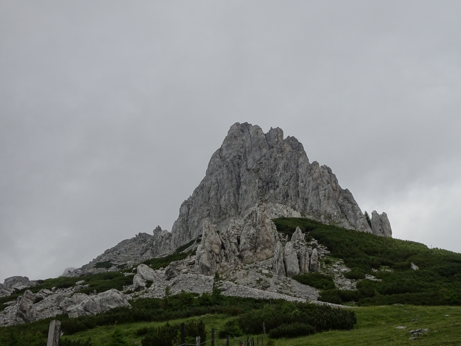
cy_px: 173
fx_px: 639
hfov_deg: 39.7
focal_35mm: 48
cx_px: 230
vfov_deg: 30.3
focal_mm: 8.18
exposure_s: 1/400
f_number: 6.3
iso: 80
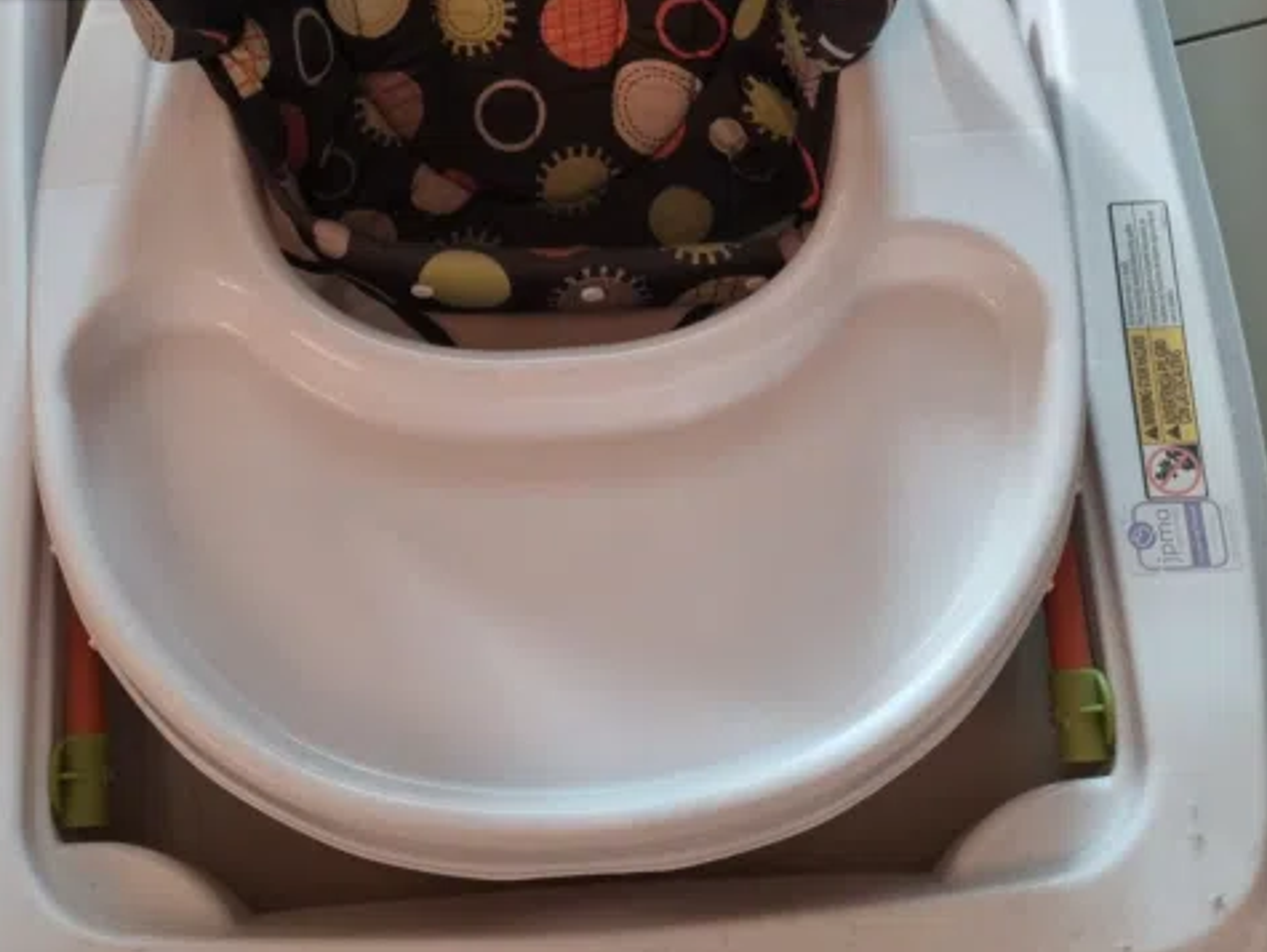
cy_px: 381
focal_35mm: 35
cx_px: 568
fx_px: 1282
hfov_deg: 52.5
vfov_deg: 40.6
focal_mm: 5.4
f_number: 1.8
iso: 500
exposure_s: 1/25
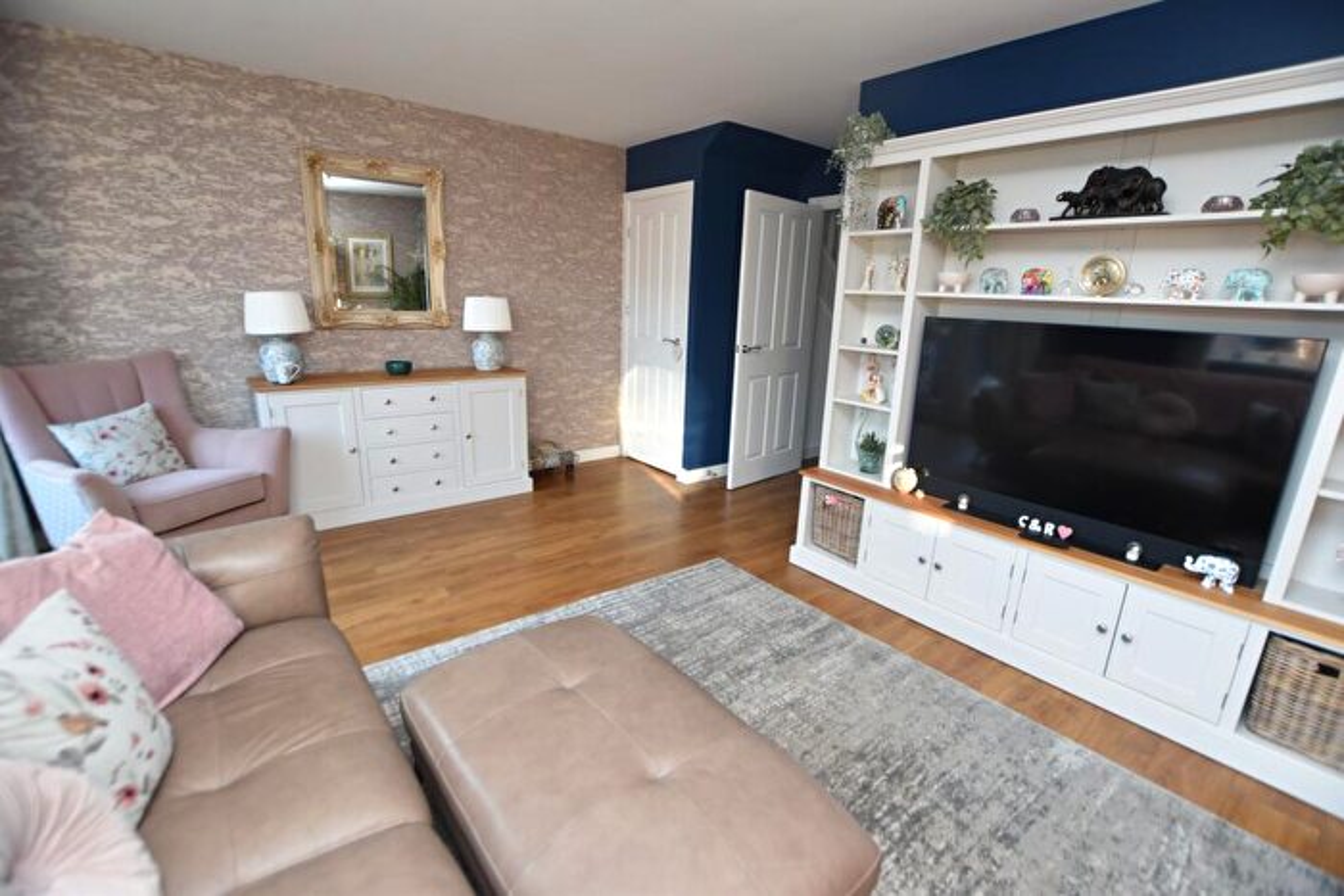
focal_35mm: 15
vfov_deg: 77.4
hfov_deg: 100.4
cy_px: 448
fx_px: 560
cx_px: 672
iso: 140
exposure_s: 1/15
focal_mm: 10
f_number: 3.5
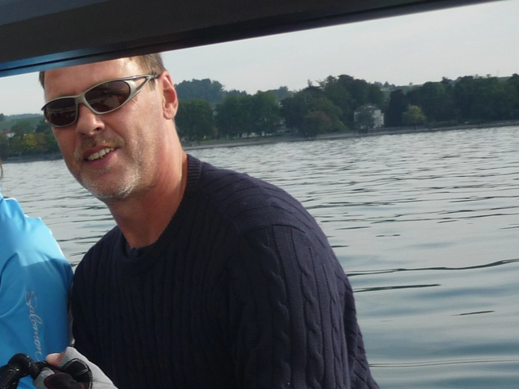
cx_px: -58
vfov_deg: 19.0
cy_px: 365
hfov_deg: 23.9
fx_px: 1139
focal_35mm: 76
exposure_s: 1/160
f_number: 8
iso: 100
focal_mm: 5.5
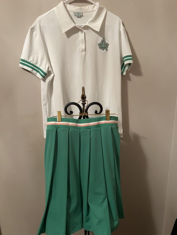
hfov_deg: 53.1
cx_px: 88
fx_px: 177
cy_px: 118
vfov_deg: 67.3
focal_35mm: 26
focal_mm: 5.7
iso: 500
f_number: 1.5
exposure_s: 1/60
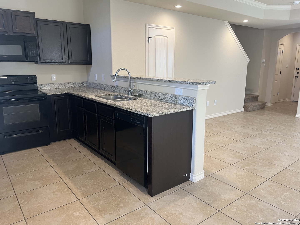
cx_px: 150
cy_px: 112
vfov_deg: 53.1
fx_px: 225
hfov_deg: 67.3
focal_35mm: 26
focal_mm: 5.1
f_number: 1.6
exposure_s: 1/60
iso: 100
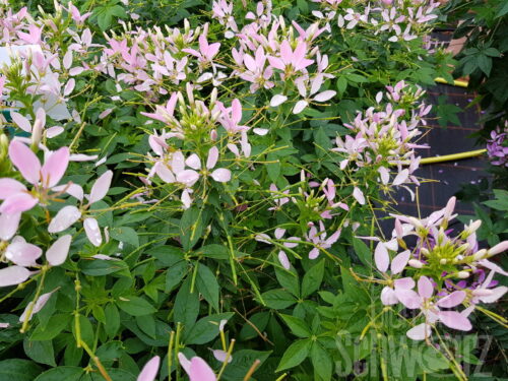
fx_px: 382
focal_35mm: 26
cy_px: 190
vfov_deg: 53.1
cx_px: 254
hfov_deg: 67.3
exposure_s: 1/359
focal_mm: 4.2
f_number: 1.7
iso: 40
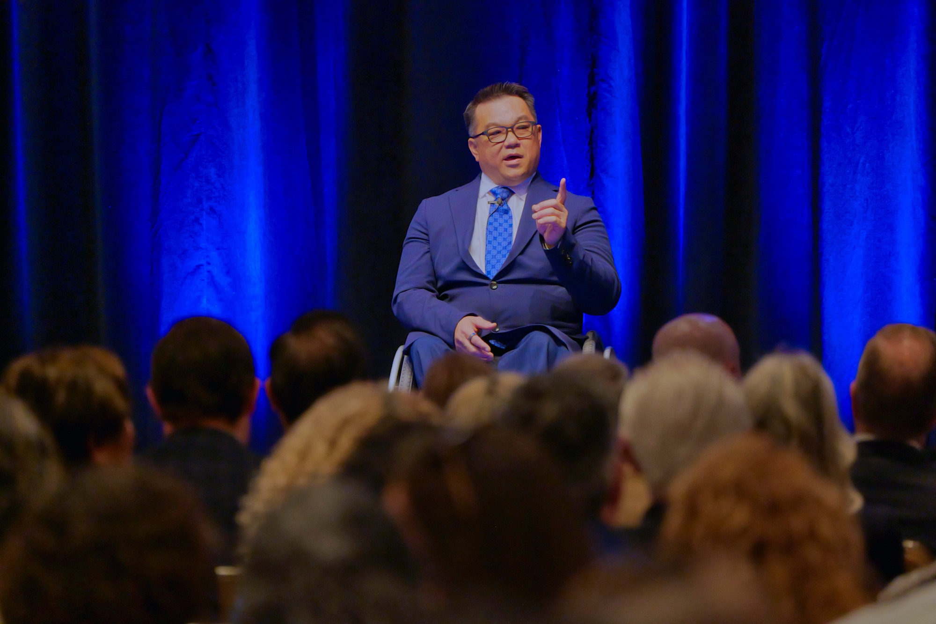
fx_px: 7799
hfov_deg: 6.9
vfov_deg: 4.6
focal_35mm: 300
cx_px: 468
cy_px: 312
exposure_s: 1/320
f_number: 5.6
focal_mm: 300
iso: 12800
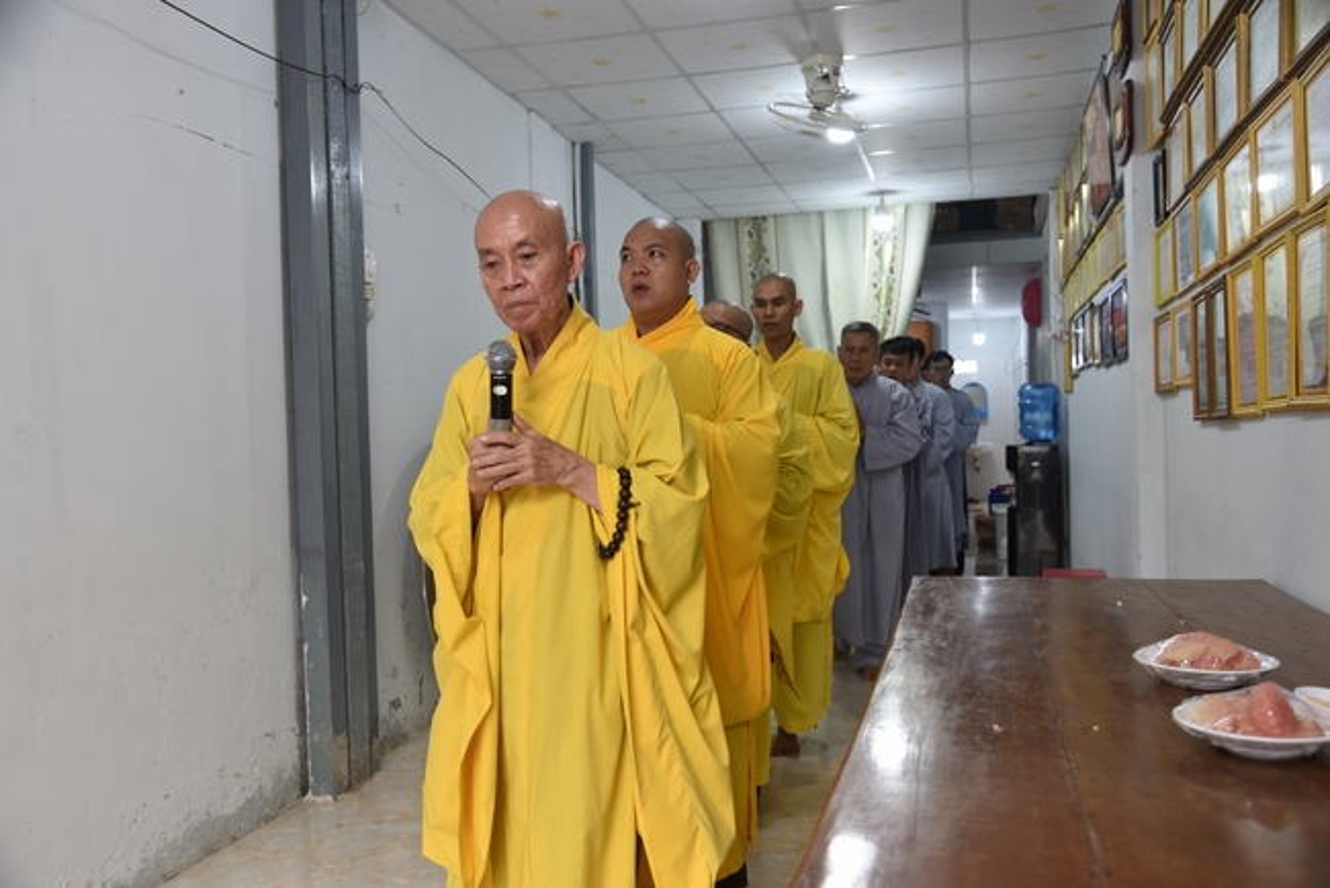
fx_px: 1146
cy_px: 444
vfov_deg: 42.4
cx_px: 665
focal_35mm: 31
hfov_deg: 60.3
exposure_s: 1/80
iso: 400
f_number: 4.5
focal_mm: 31
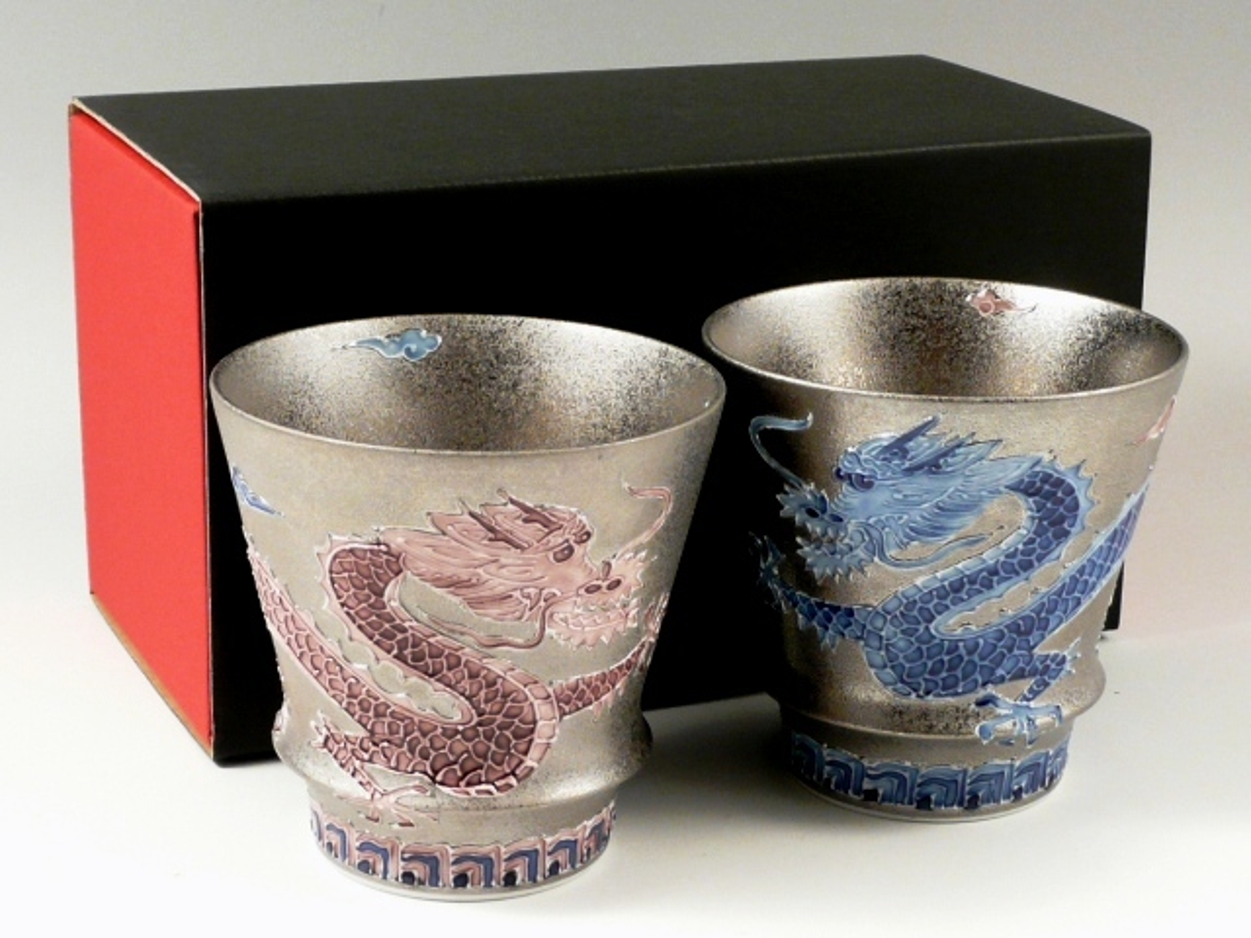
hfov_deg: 26.0
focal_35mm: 75
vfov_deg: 19.6
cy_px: 469
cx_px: 626
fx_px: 2710
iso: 200
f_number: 4.2
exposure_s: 1/40
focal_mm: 8.2
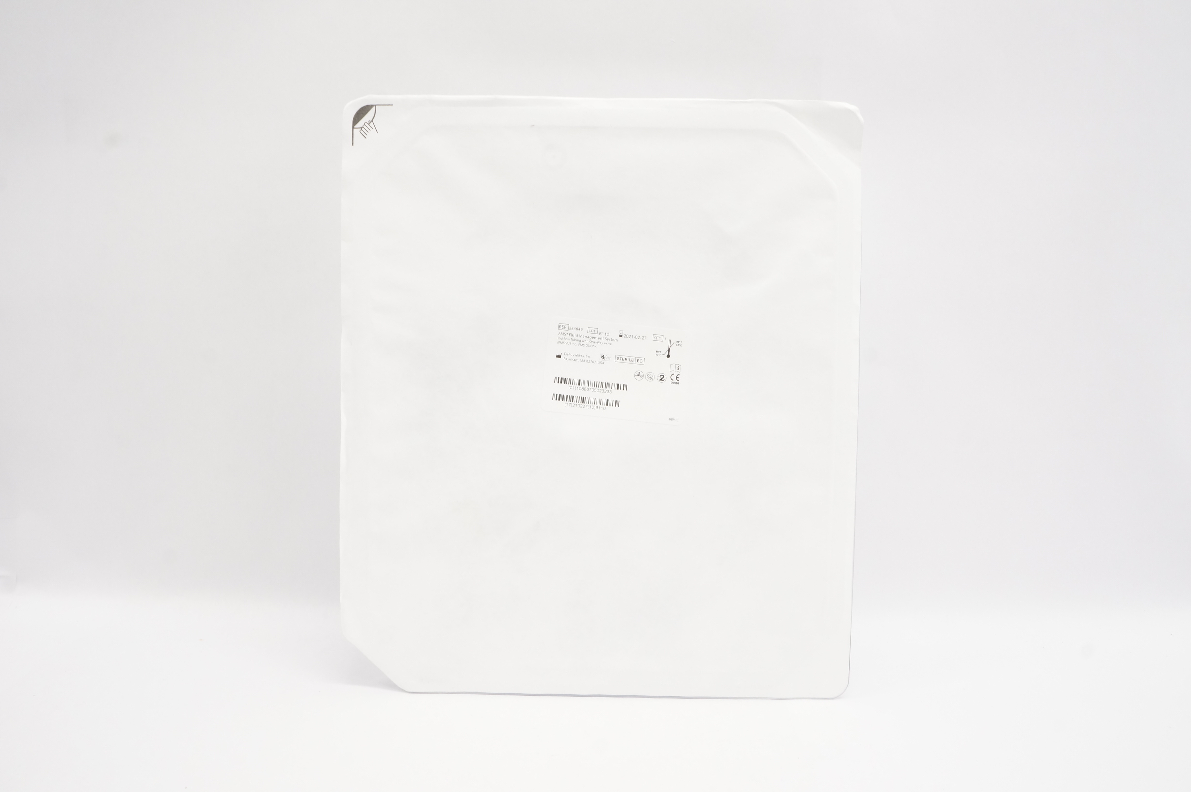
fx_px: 892
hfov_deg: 67.4
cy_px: 396
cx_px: 596
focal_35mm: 27
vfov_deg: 47.8
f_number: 13
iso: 800
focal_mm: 18
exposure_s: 1/25
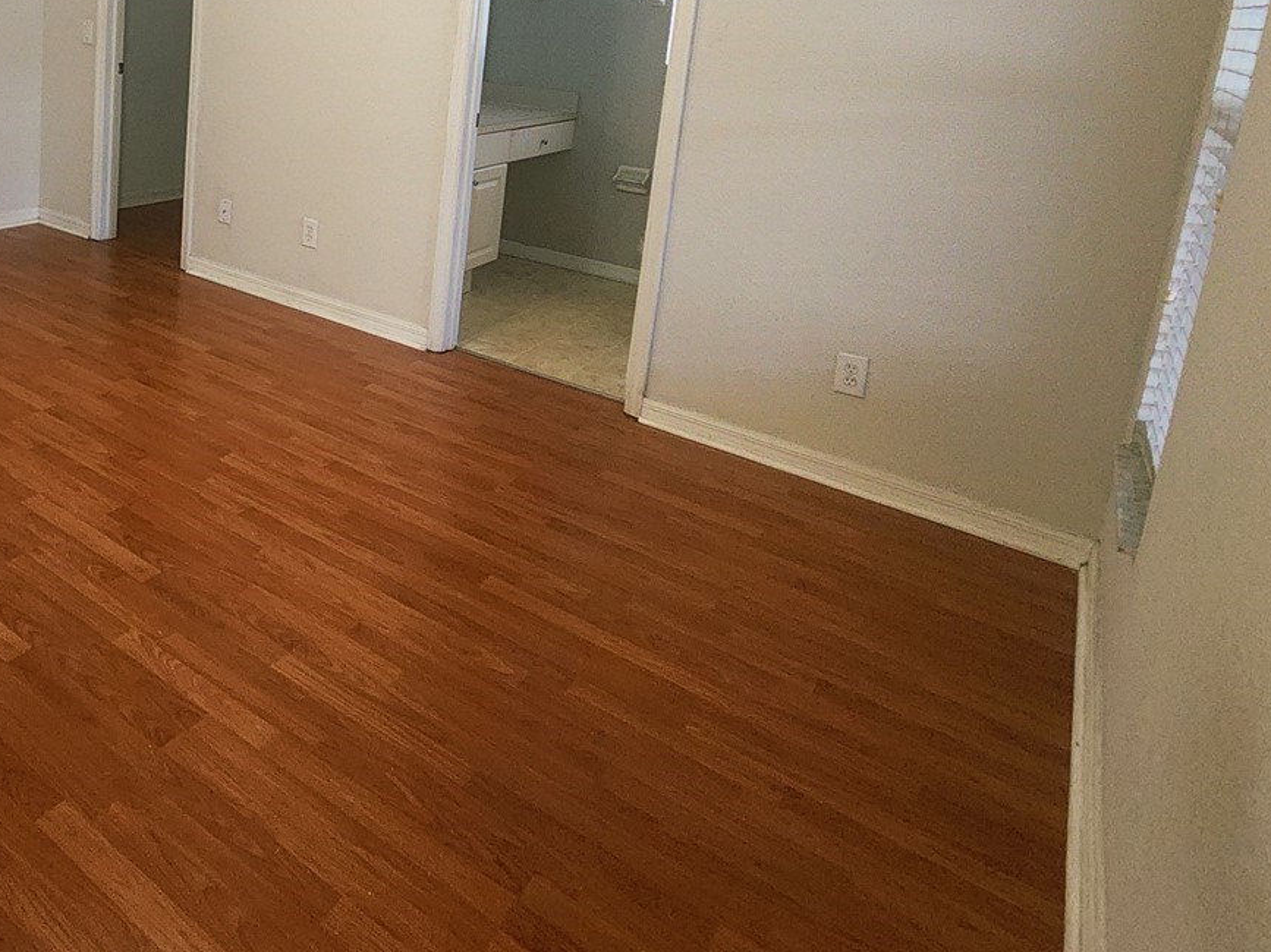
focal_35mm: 24
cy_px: 132
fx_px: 881
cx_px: 237
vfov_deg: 51.5
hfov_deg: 64.6
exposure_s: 1/30
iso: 500
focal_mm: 2.2
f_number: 2.2
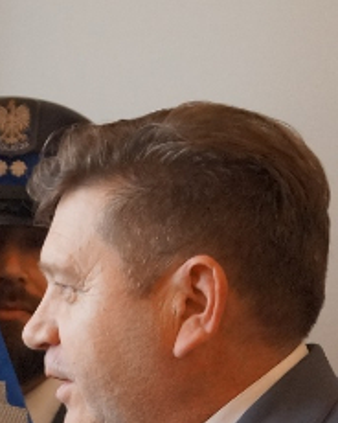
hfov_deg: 9.3
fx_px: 2038
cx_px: -152
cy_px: 624
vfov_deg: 11.4
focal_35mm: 163
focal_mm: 26
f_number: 4
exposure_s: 1/160
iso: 1600
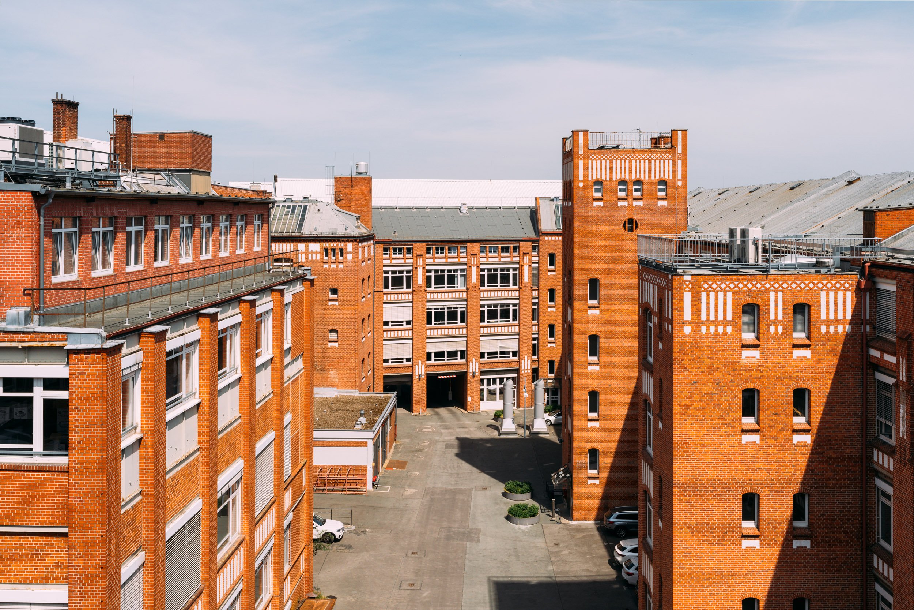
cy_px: 305
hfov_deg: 54.4
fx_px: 889
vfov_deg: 37.9
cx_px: 457
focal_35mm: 35
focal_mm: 35
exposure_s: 1/250
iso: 200
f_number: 14
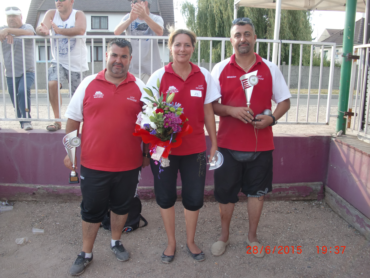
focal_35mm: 36
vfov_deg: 39.7
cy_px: 139
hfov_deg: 51.4
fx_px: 385
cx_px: 185
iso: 64
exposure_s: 1/160
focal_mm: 6.3
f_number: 2.8
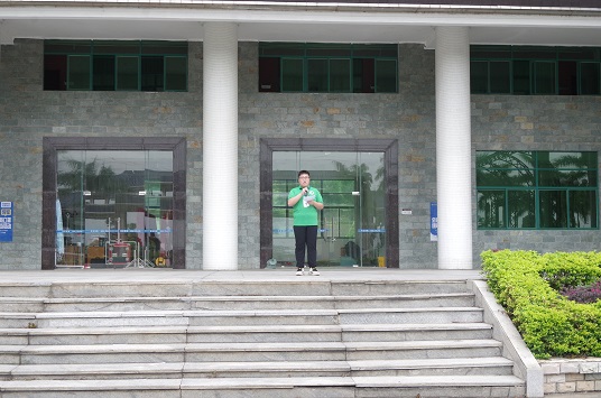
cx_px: 300
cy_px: 199
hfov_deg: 42.8
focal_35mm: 46
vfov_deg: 29.1
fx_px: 766
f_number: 6.3
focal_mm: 31
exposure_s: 1/160
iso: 800
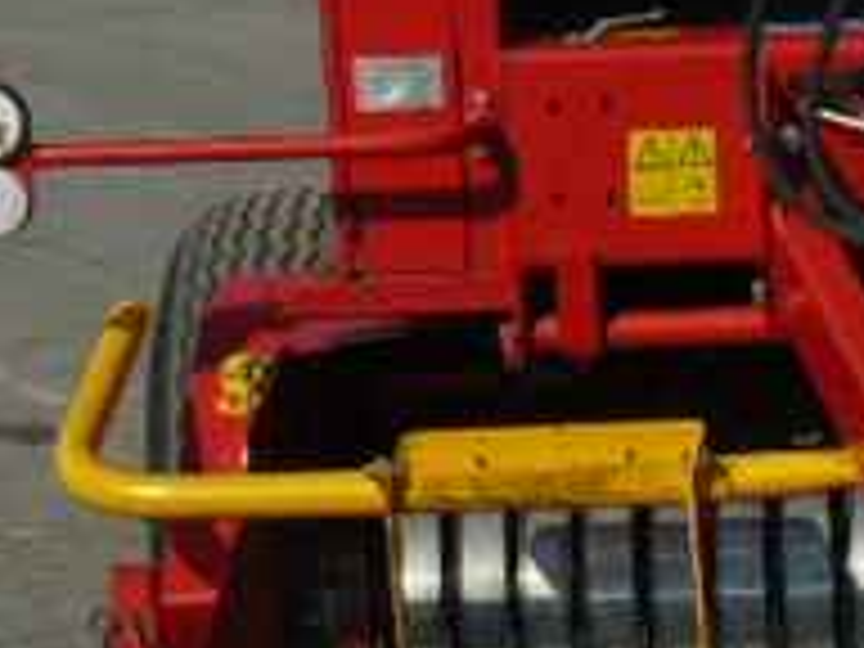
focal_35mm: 120
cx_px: 1040
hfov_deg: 15.8
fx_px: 2995
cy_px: 158
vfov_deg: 12.3
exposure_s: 1/500
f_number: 7.1
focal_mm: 6
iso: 100
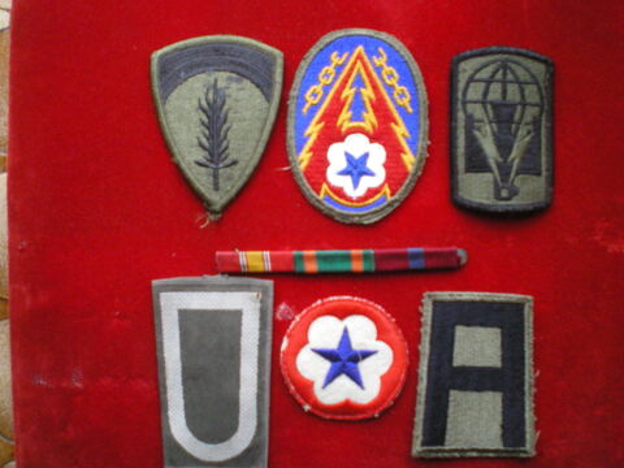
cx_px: 312
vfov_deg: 37.7
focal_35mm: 38
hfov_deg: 49.0
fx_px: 685
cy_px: 234
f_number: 3.1
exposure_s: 1/6
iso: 400
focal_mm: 6.3
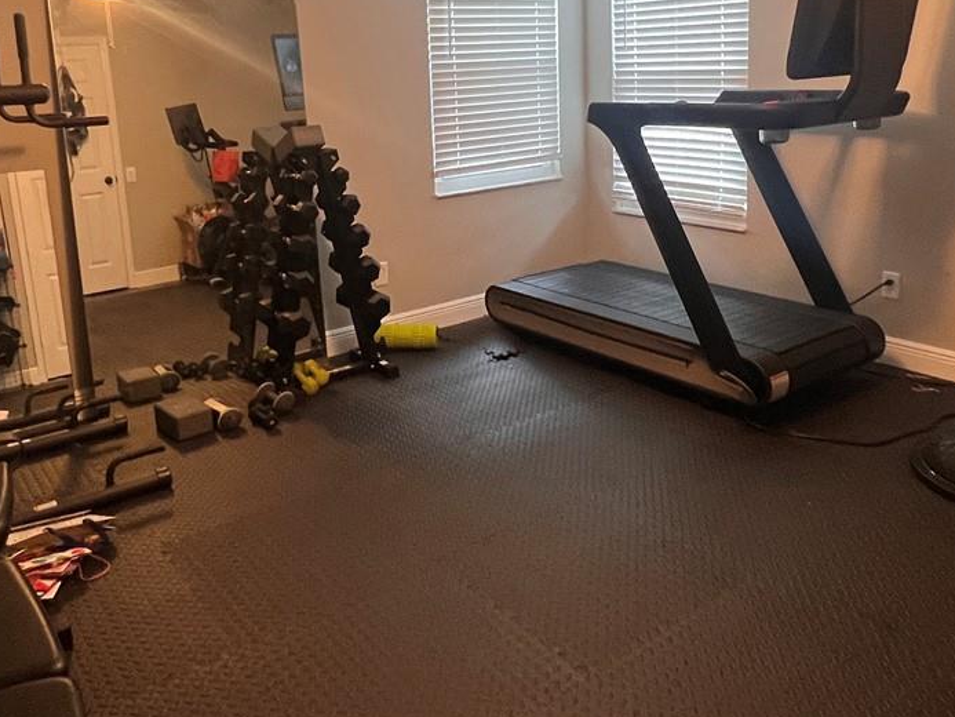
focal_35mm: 30
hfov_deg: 59.9
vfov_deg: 45.4
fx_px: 828
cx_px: 446
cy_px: 193
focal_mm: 1.57
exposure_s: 1/60
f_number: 1.8
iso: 400
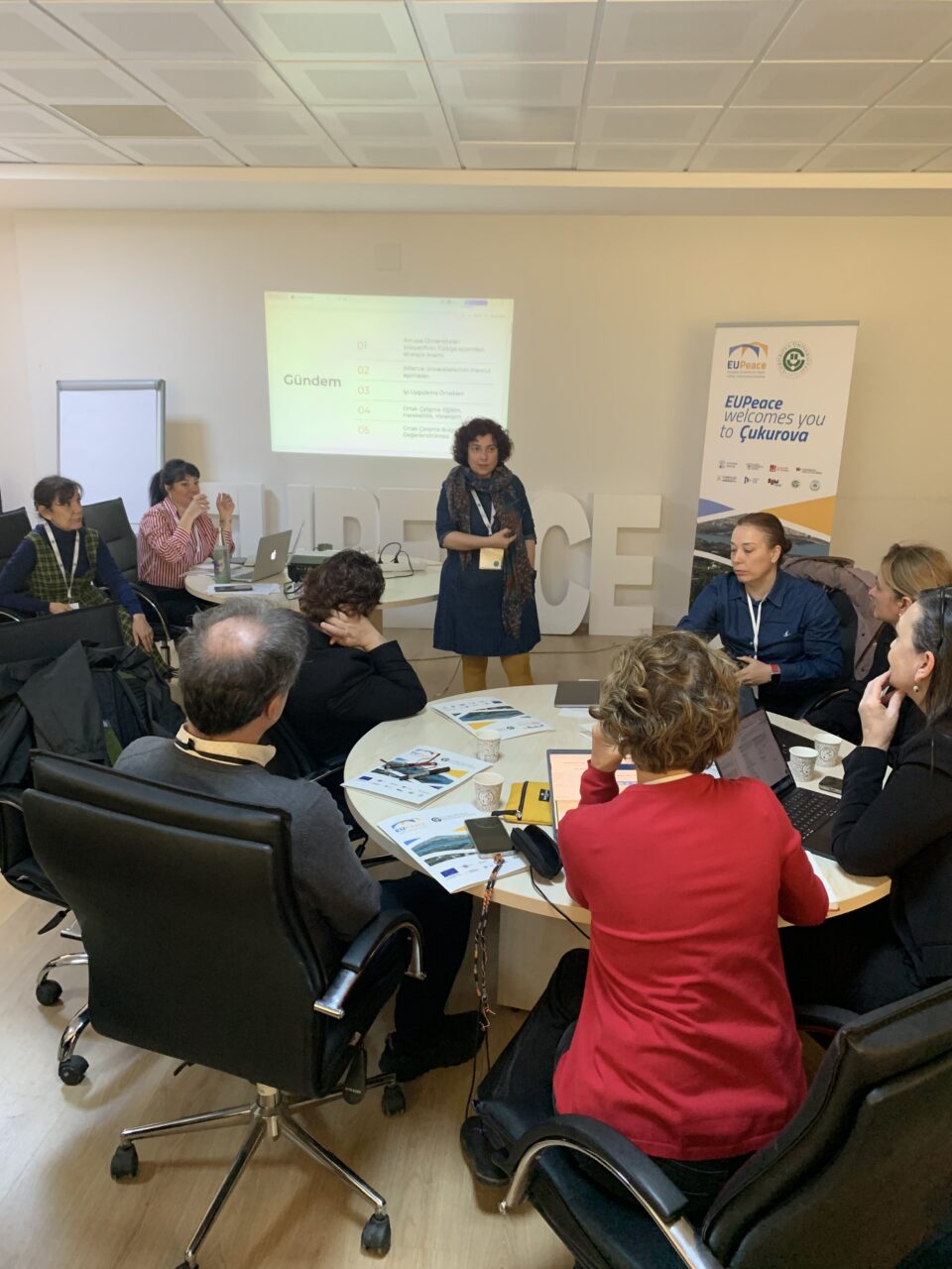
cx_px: 476
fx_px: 953
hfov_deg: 53.1
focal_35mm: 26
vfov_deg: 67.3
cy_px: 634
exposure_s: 1/60
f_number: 1.8
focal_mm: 4.25
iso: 250
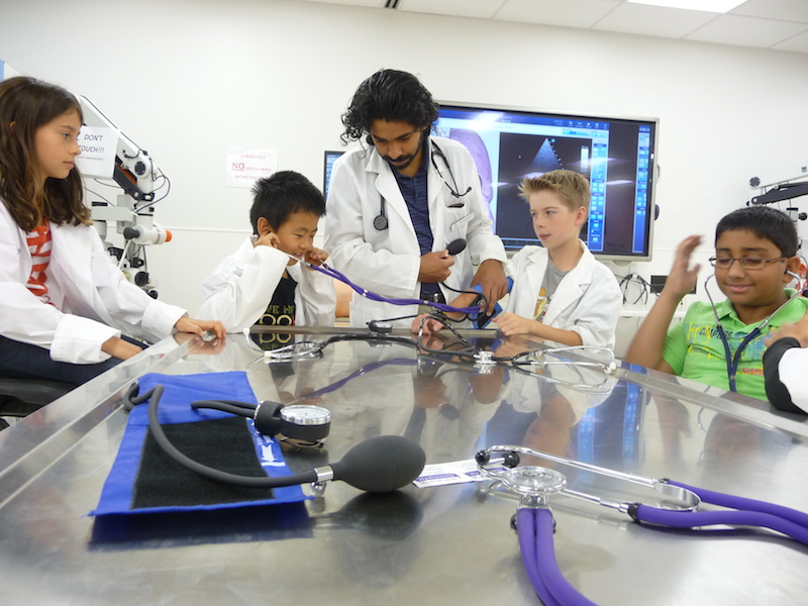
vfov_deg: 49.7
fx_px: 654
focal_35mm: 28
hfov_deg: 63.4
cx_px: 404
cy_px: 303
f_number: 3.3
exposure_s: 1/30
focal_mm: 4.7
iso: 160
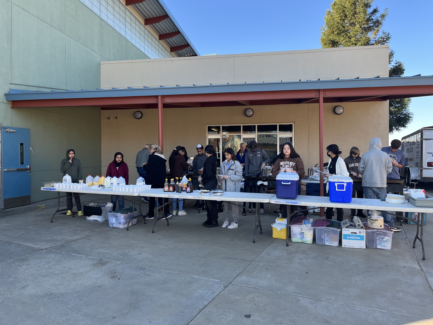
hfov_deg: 67.3
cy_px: 162
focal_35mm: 26
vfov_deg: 53.1
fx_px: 325
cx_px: 216
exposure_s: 1/368
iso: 50
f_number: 1.6
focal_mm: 5.1
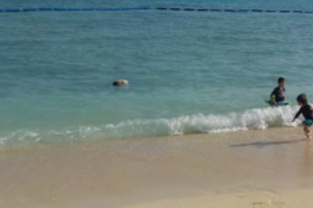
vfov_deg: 20.3
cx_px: 294
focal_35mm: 67
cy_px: 93
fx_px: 582
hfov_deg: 28.7
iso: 125
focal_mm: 4.1
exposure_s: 1/640
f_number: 6.6
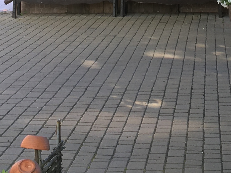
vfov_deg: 11.3
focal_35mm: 126
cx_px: 207
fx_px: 841
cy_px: -92
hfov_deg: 15.5
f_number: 2.2
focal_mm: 4.15
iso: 25
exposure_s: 1/185
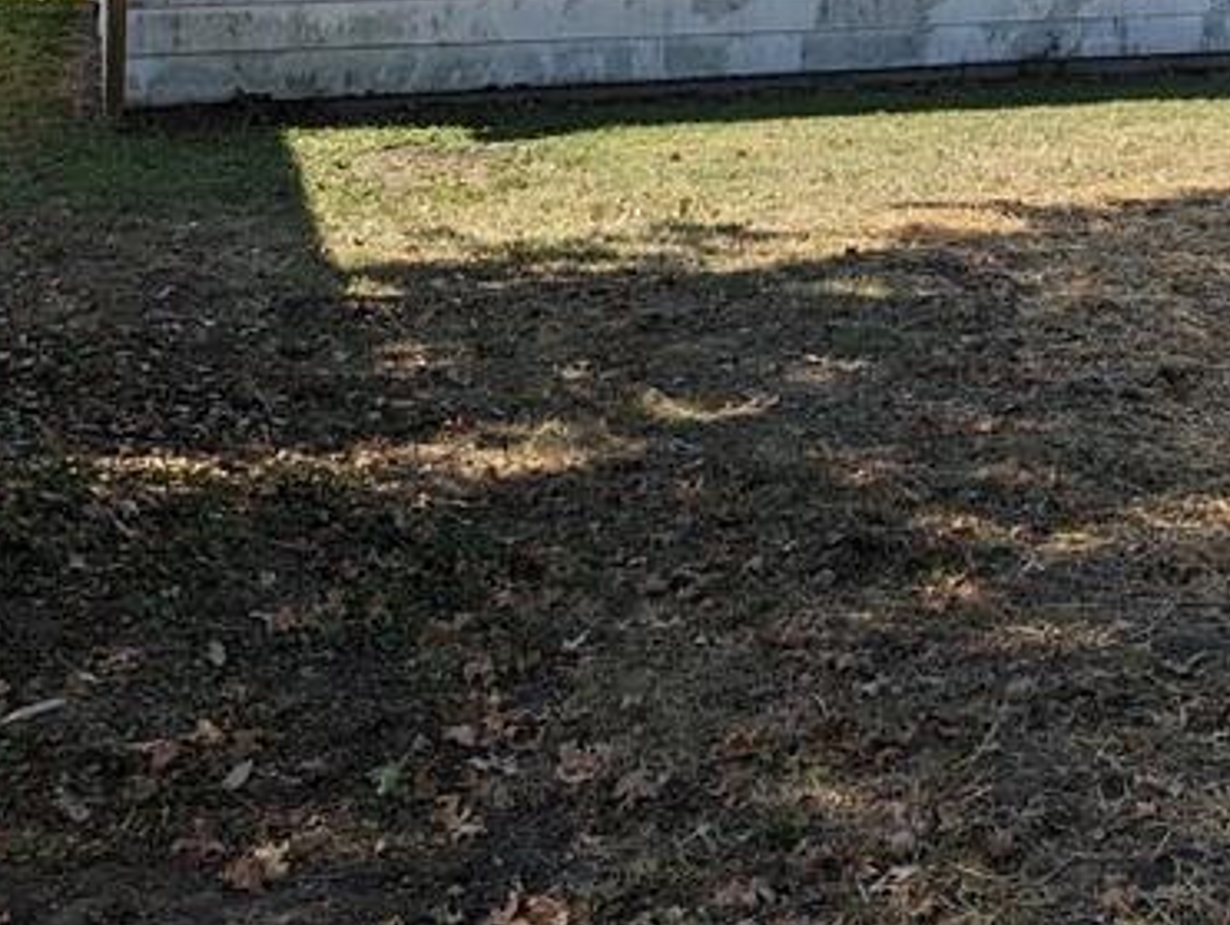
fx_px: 2347
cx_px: 1119
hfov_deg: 28.2
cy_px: -308
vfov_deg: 20.2
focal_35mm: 66
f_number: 1.85
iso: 48
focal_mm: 6.81
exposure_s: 1/1742
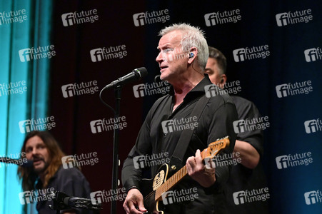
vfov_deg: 6.9
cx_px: 161
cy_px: 107
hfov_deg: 10.3
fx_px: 1788
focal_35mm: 200
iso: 6400
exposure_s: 1/400
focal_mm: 200
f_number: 2.8
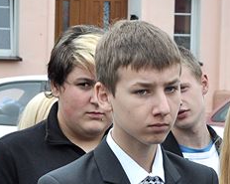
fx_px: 1754
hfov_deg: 7.5
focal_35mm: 258
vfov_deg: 6.0
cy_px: 202
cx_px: 139
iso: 500
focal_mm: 50
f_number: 8
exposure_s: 1/250
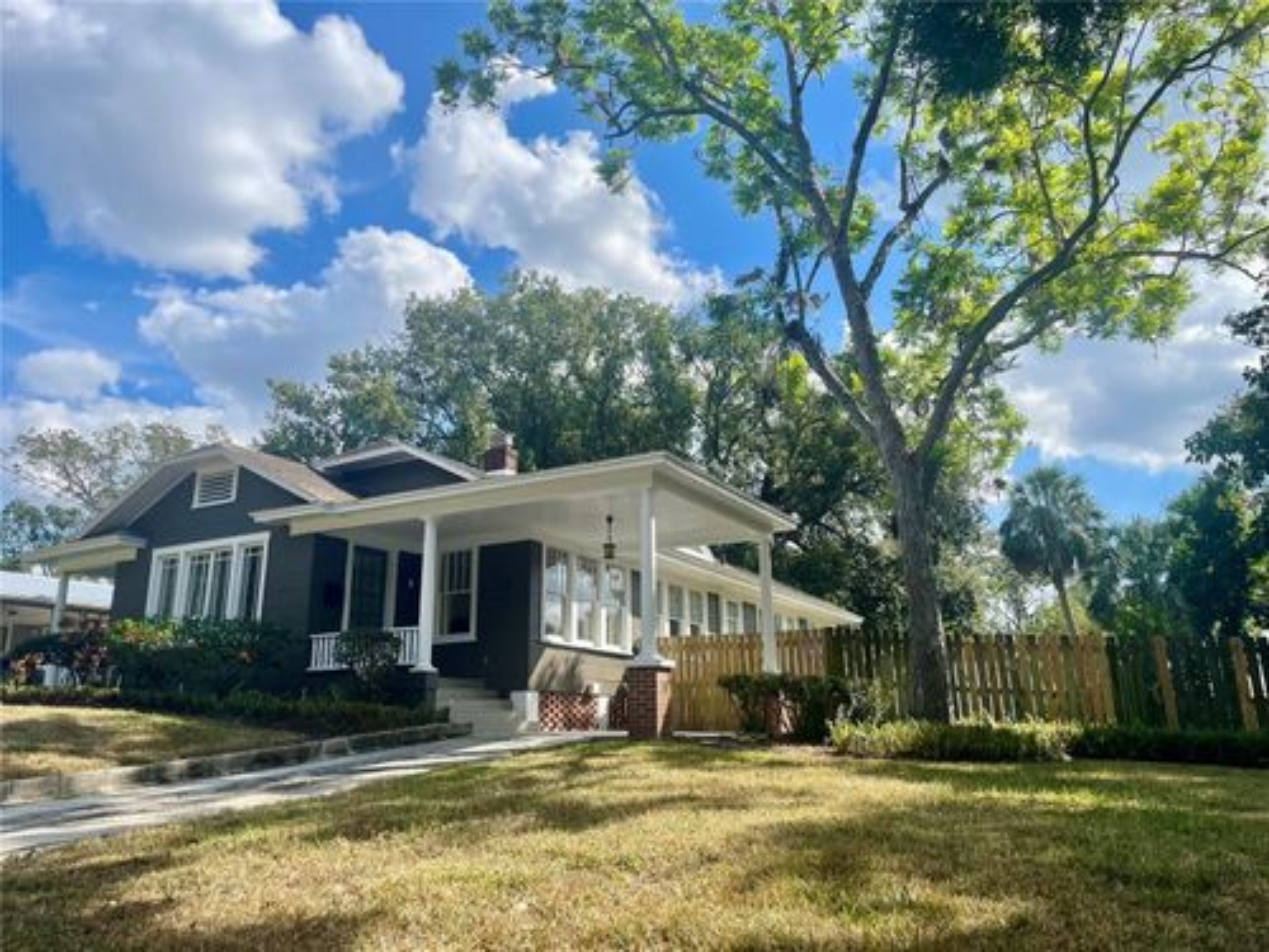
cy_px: 476
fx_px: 953
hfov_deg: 67.3
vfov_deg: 53.1
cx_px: 634
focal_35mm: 26
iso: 32
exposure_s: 1/3205
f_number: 1.6
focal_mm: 4.2
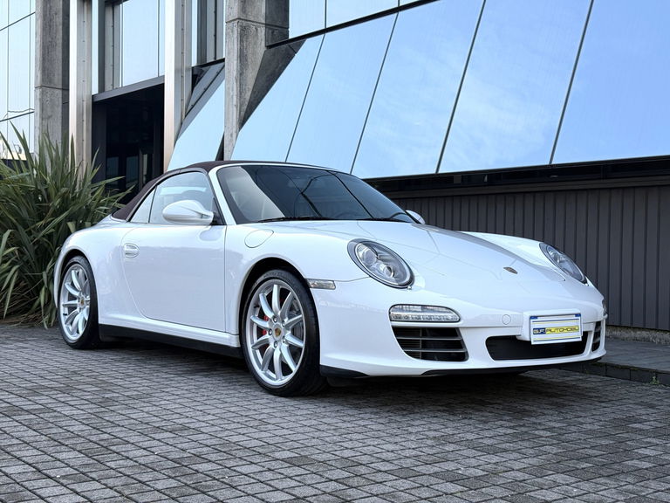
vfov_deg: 30.3
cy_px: 252
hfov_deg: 39.7
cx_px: 335
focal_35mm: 48
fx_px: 929
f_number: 1.78
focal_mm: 6.76
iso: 64
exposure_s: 1/975
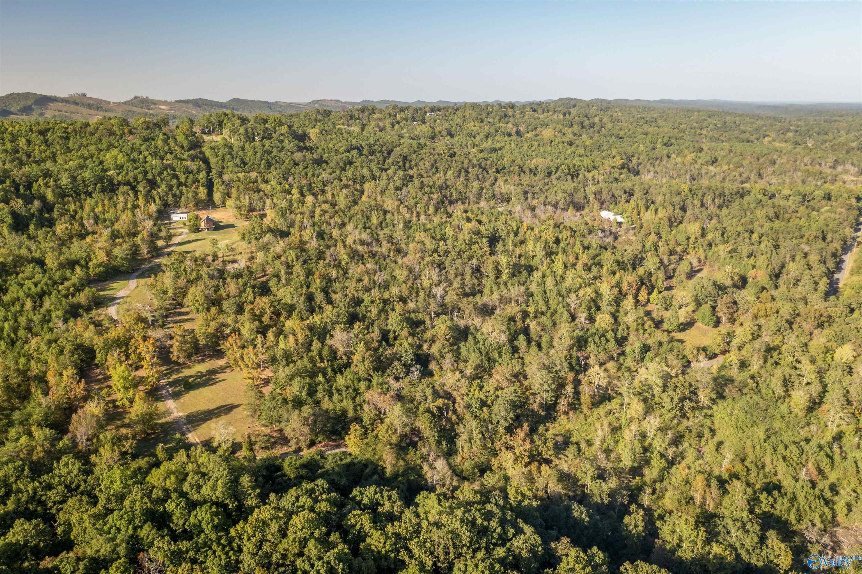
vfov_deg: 46.4
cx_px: 431
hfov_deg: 65.5
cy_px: 287
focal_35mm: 28
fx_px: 670
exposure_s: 1/320
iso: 100
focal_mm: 10.26
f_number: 3.5
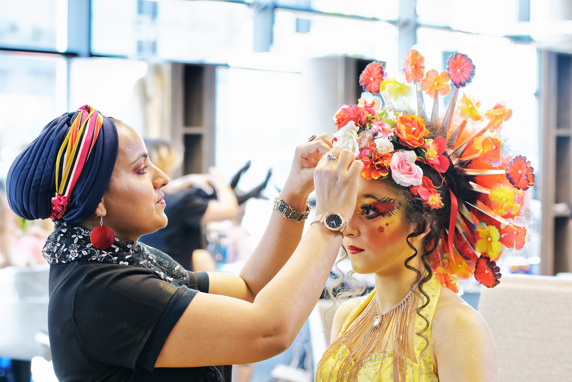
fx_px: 1668
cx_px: 286
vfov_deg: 13.0
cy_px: 191
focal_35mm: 105
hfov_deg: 19.5
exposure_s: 1/80
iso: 1250
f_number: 4
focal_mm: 70
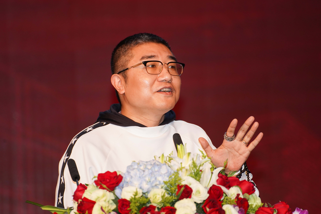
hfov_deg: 6.9
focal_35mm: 300
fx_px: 2675
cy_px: 107
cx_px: 160
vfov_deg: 4.6
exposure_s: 1/160
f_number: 5.6
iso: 1250
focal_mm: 300
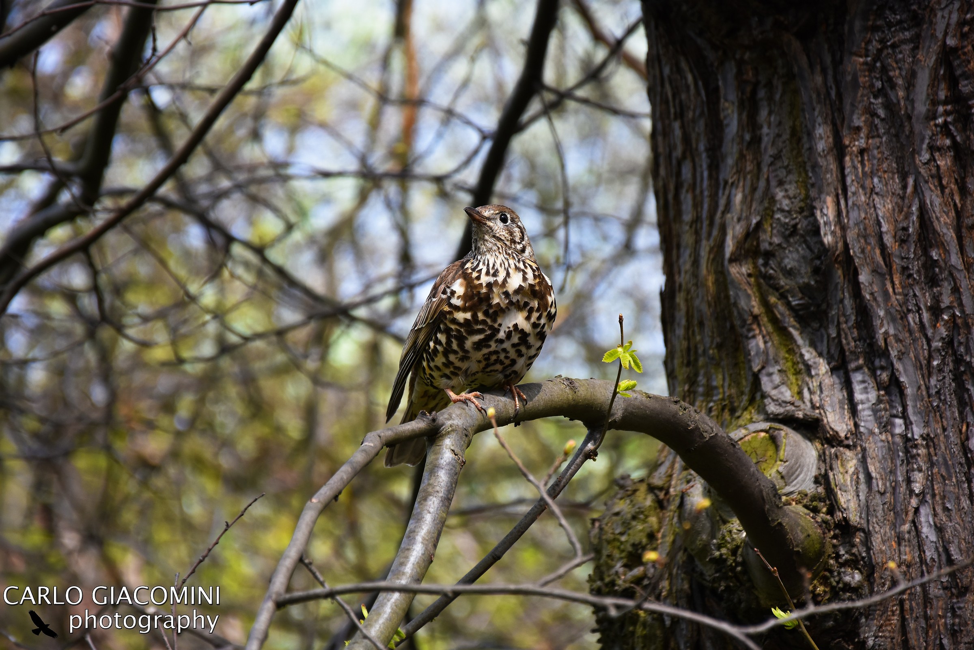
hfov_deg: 13.0
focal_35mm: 158
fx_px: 4261
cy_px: 325
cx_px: 487
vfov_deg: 8.7
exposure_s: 1/1000
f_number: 5.6
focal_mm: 105
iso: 640
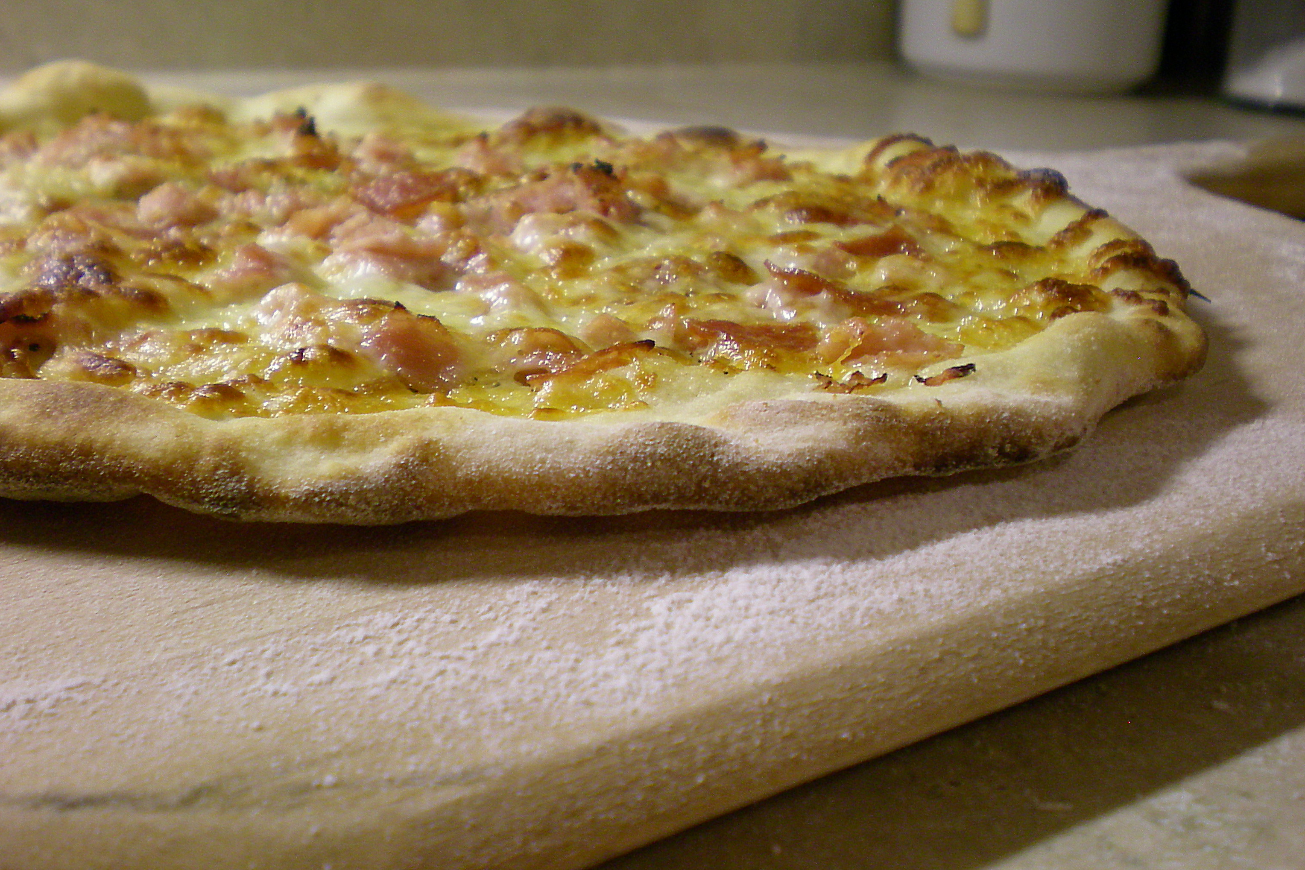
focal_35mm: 46
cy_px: 400
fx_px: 1667
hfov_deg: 42.7
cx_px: 651
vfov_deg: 29.2
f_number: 3.5
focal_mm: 7.4
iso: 200
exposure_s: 1/17
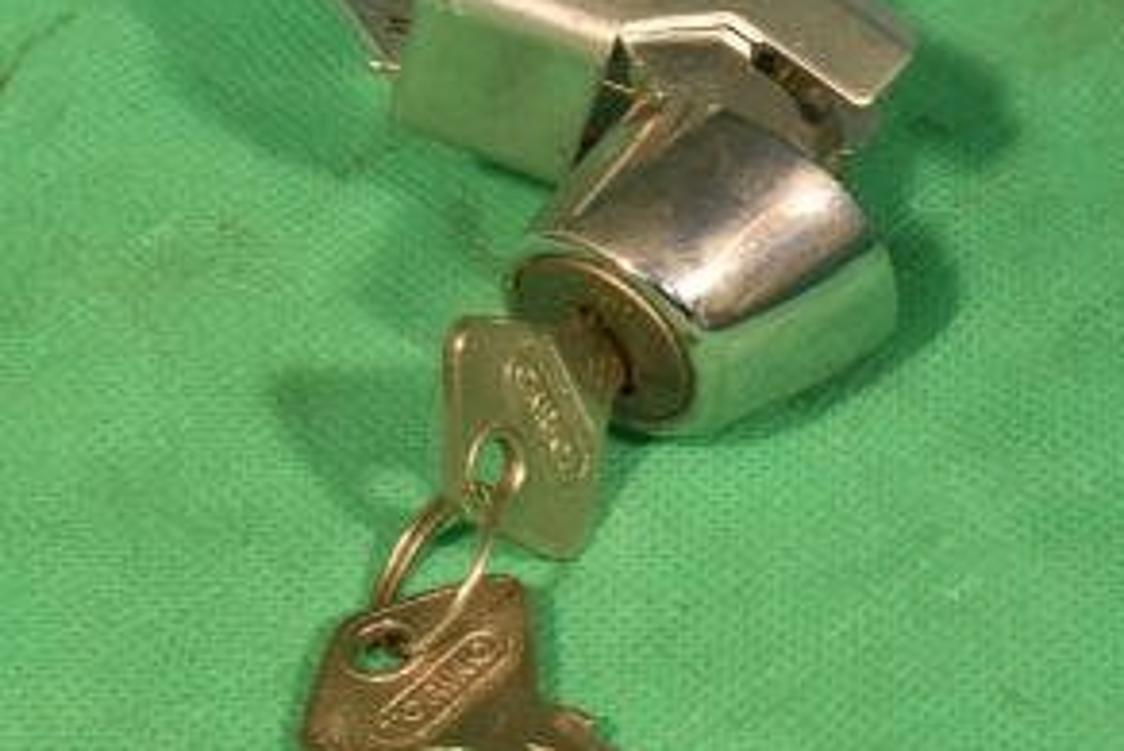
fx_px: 4623
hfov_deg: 13.9
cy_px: 204
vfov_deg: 9.3
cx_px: 570
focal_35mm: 148
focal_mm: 48
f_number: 16
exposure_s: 1/80
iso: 1400
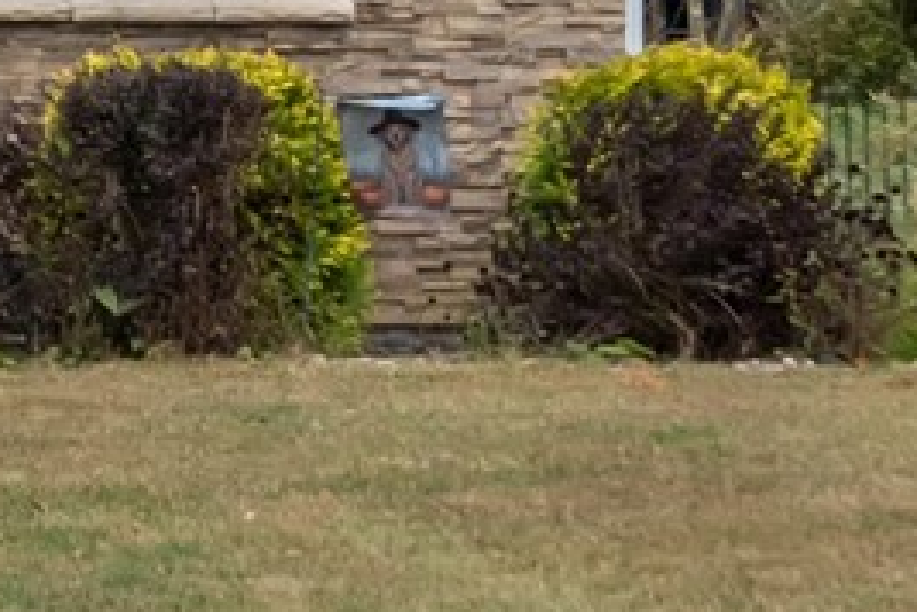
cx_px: -1602
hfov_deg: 8.5
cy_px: -703
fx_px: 5349
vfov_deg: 6.3
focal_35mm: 210
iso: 400
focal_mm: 33
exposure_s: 1/500
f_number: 9
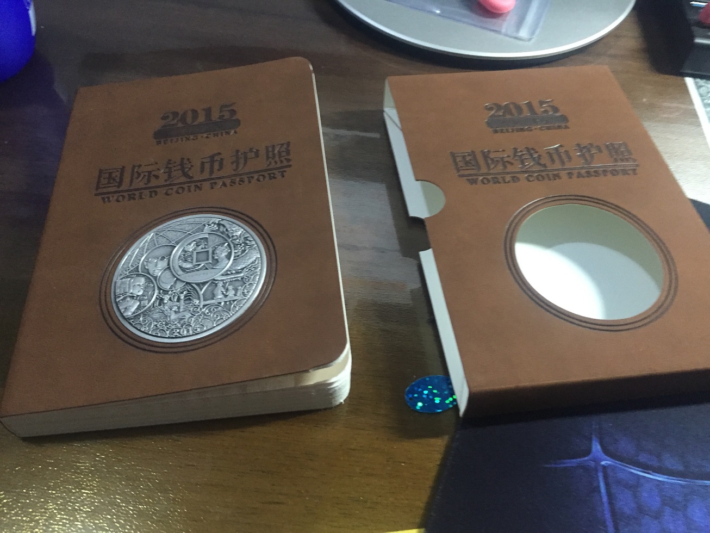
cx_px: 355
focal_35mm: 29
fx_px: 595
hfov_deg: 61.7
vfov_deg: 48.2
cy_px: 266
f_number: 2.2
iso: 250
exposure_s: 1/25
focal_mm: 4.15
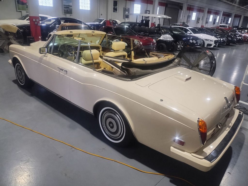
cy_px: 93
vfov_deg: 54.9
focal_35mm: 25
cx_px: 124
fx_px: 179
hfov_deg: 69.4
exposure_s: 1/60
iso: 111
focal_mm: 4.71
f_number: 1.7
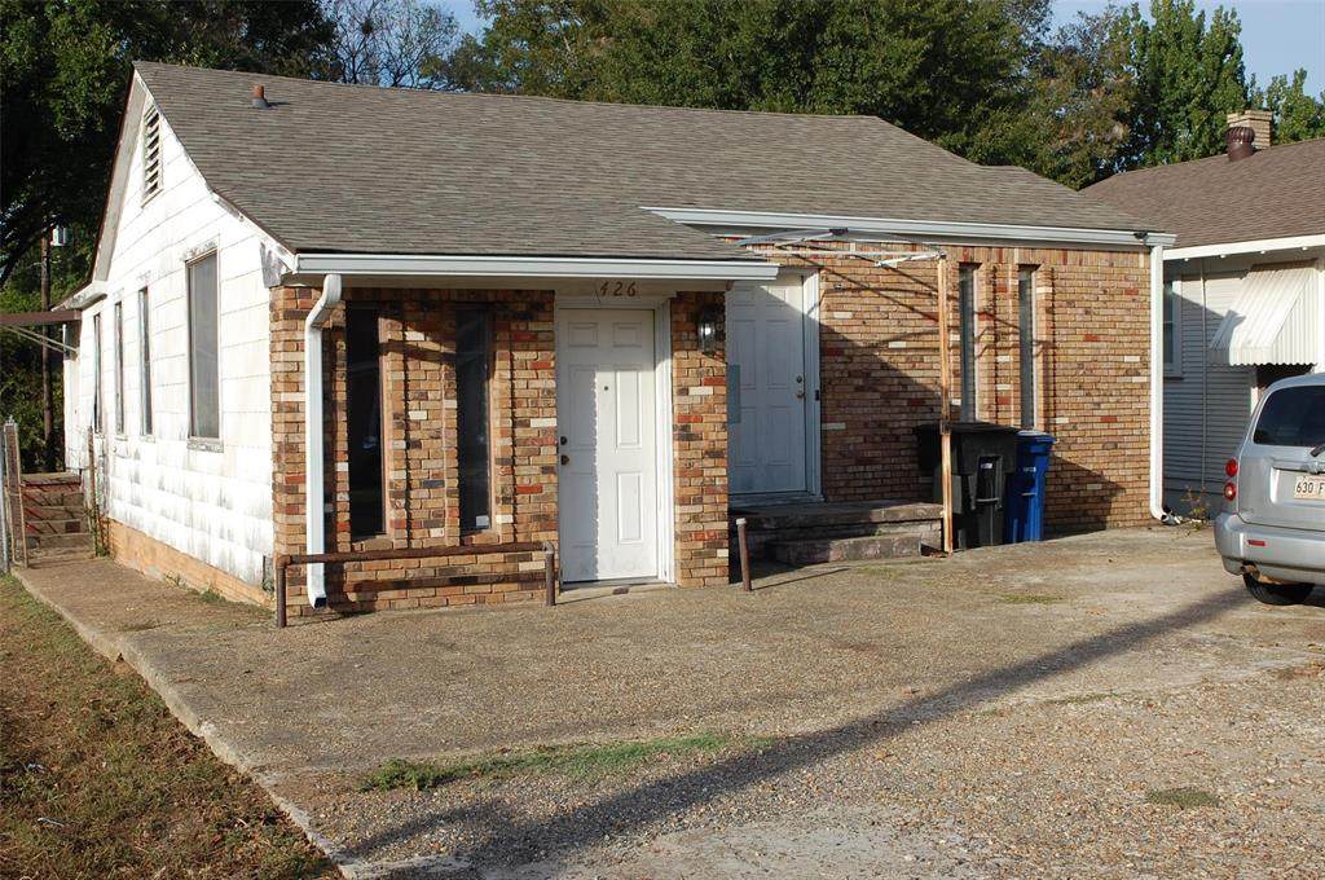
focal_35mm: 45
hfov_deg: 43.7
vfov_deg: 29.8
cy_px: 440
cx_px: 662
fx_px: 1654
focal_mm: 30
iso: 200
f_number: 9
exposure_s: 1/320
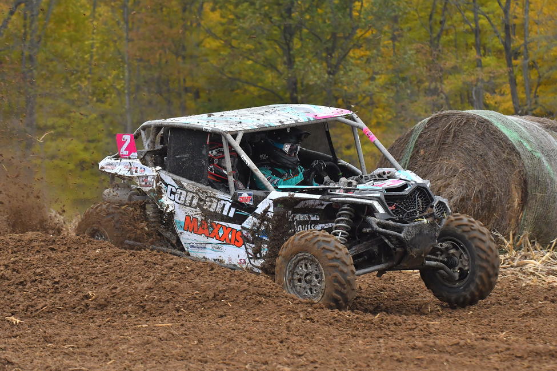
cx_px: 278
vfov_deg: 7.3
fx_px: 2901
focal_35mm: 188
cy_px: 186
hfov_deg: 11.0
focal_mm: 125
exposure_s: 1/1000
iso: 1000
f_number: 5.6
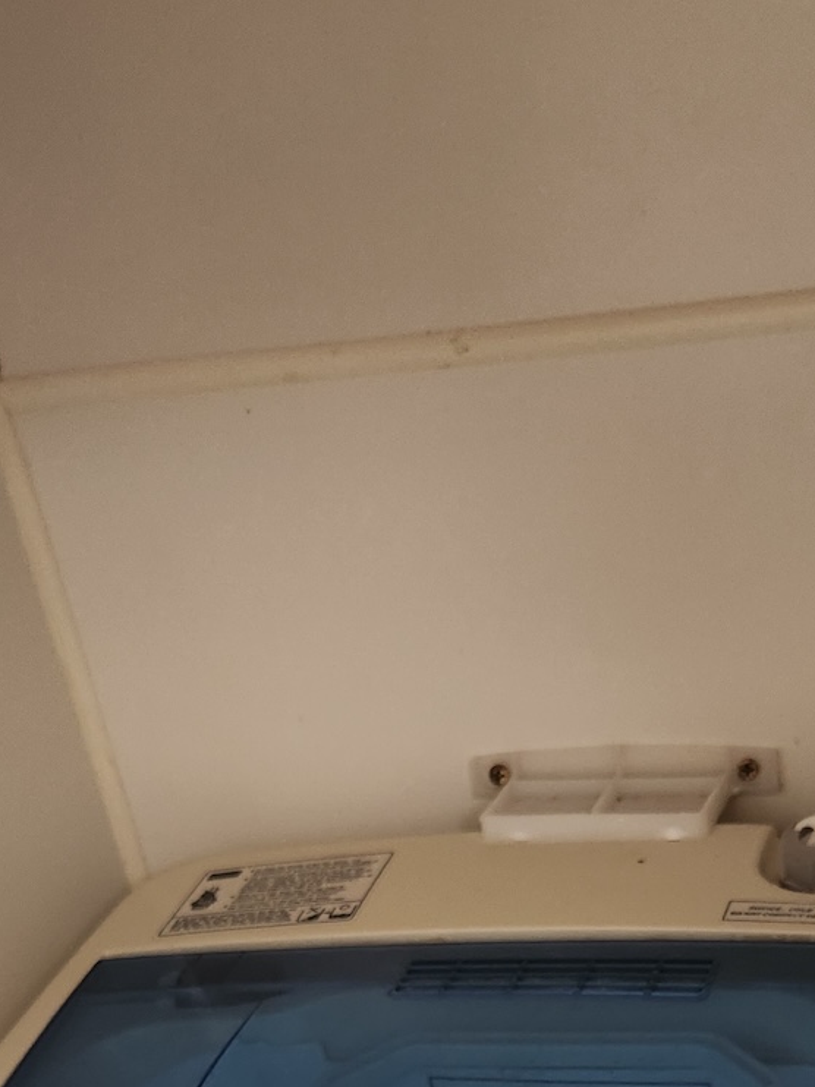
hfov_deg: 23.6
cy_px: 1276
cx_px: 435
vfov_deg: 27.7
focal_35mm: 62
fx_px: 1947
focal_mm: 5.4
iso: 160
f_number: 1.8
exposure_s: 1/100
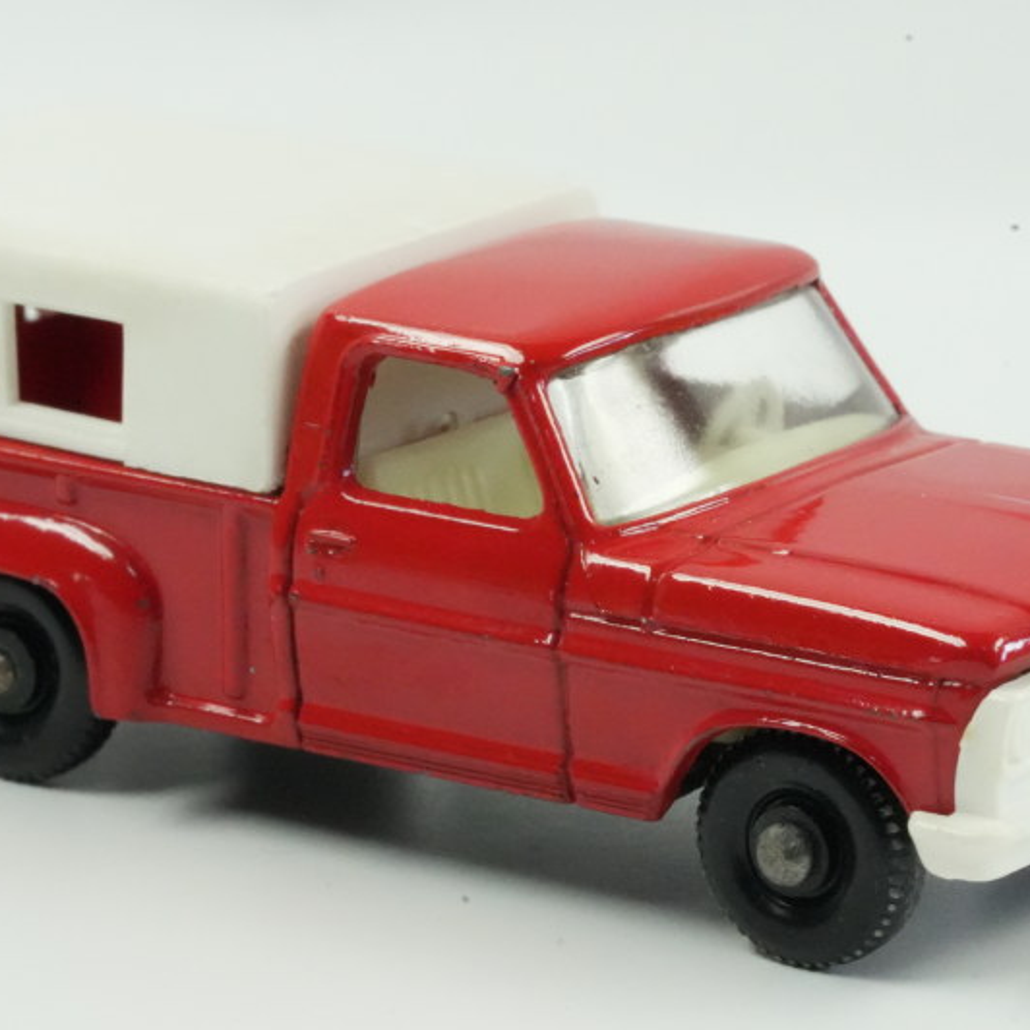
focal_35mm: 184
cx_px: 472
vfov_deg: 9.5
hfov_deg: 9.5
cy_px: 528
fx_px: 6194
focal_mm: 90
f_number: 22
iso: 12800
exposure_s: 1/100
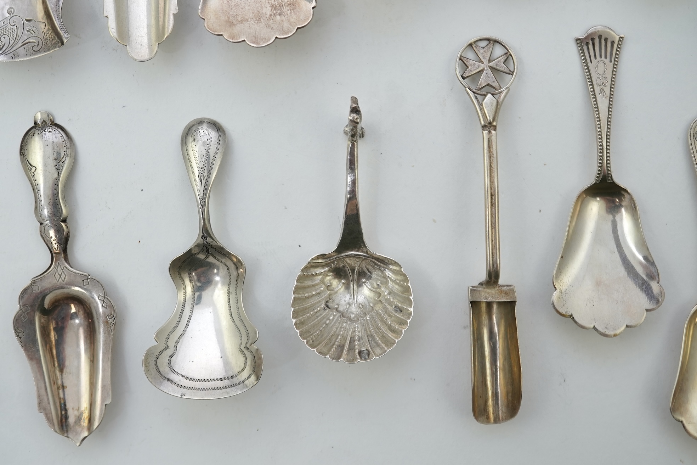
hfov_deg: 43.6
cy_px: 232
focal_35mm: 45
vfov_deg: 29.9
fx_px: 871
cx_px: 348
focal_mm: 30
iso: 250
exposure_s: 1/50
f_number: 13
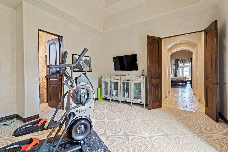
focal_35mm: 16
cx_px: 114
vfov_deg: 73.7
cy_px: 76
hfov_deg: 96.7
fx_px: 101
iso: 640
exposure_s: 1/1.25
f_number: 9
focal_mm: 16
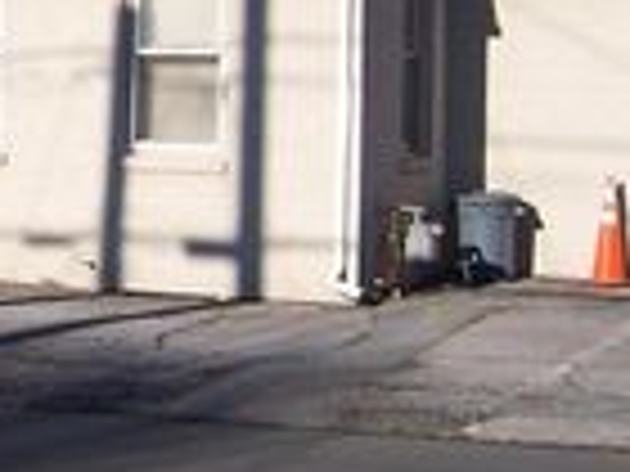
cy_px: 115
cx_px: -153
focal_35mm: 118
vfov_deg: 12.5
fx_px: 2148
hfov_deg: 16.0
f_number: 4
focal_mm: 5.5
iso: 80
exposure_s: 1/750
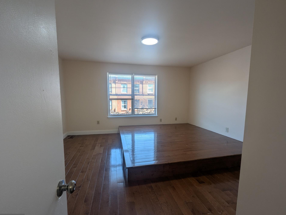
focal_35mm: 14
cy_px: 110
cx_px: 141
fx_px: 116
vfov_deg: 85.8
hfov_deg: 102.0
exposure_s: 1/103
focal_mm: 1.95
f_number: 2.2
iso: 48
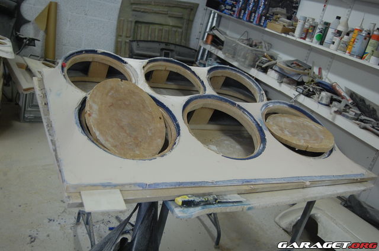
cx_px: 190
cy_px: 126
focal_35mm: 34
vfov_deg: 38.2
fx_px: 362
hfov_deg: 55.2
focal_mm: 23
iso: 800
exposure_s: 1/25
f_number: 3.8
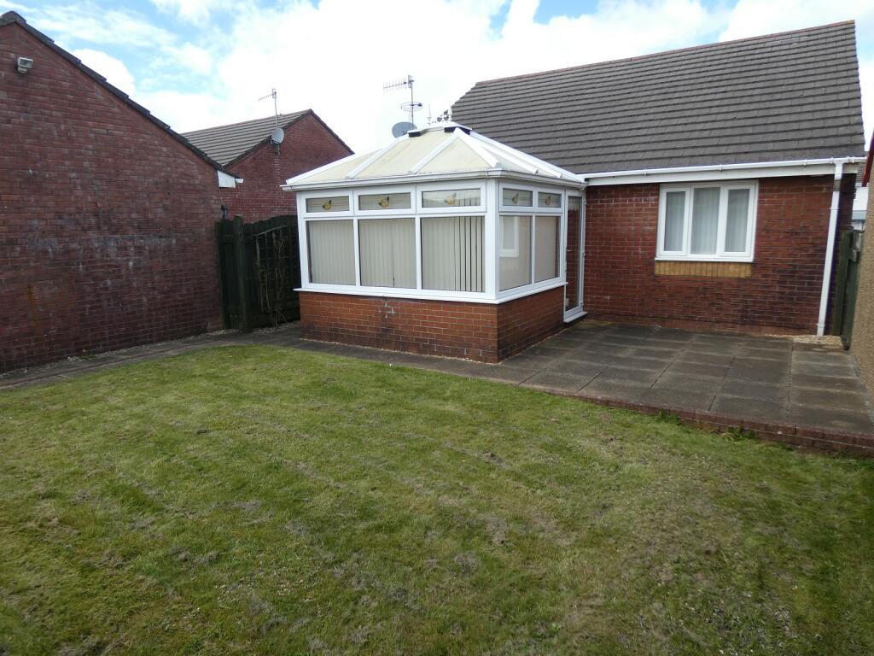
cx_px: 437
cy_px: 328
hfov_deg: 76.4
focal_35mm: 22
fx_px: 555
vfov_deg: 61.1
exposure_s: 1/640
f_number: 2.9
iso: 80
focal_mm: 3.9
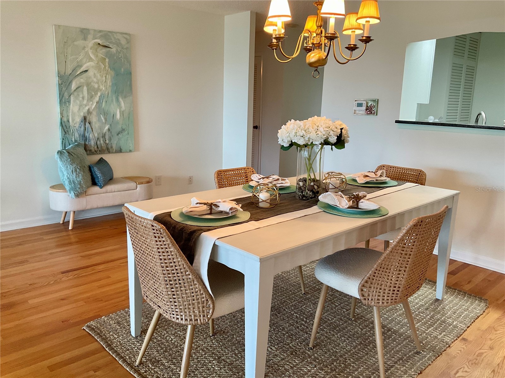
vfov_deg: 48.2
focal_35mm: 29
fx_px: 423
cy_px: 189
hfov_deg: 61.7
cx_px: 252
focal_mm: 3
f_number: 1.8
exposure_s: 1/60
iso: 80
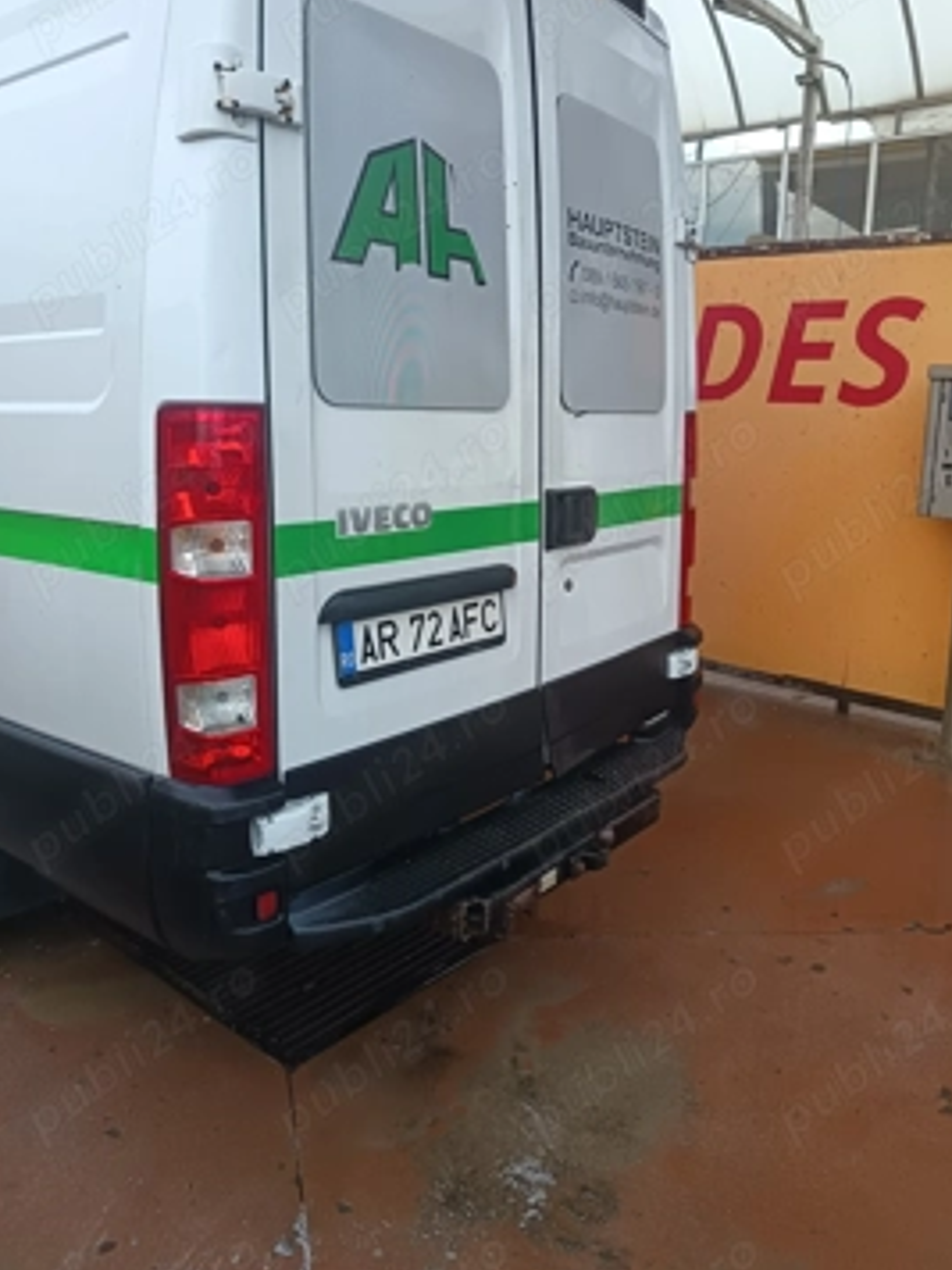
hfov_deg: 51.3
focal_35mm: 27
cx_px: 517
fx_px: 990
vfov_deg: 65.1
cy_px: 564
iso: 380
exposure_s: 1/900
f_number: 1.75
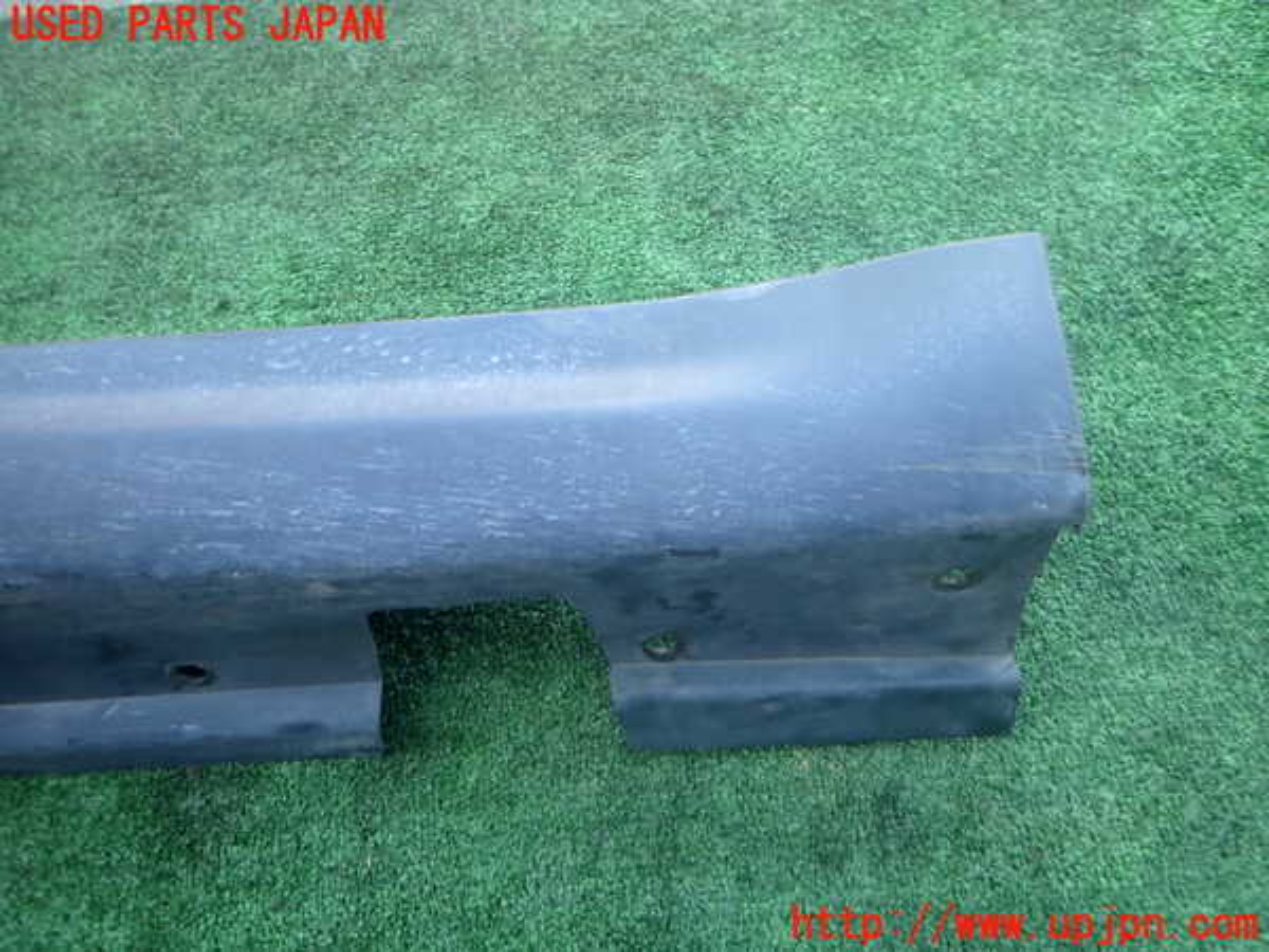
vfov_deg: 54.9
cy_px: 476
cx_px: 634
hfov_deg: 69.4
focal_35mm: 25
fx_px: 916
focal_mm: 4.5
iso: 200
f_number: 2
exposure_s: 1/125
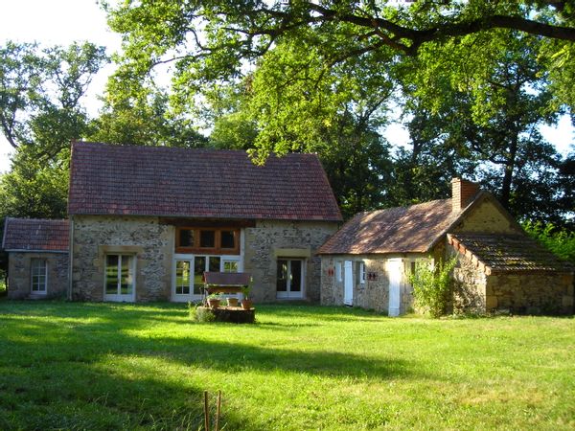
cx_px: 288
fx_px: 681
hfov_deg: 45.8
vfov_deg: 35.1
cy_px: 216
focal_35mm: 41
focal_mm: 6.8
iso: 50
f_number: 3.3
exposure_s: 1/147
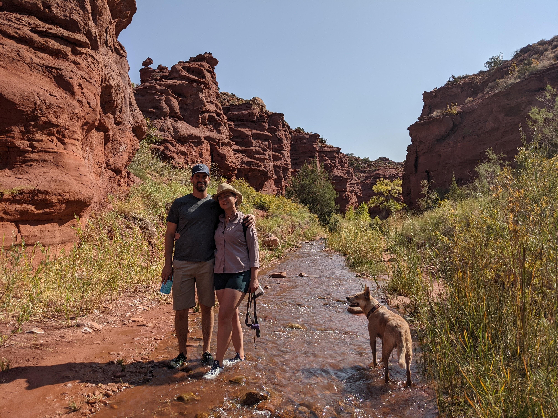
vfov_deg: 51.4
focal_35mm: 27
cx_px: 279
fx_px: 435
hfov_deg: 65.3
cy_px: 209
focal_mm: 4.38
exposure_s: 1/5882
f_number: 1.73
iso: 73
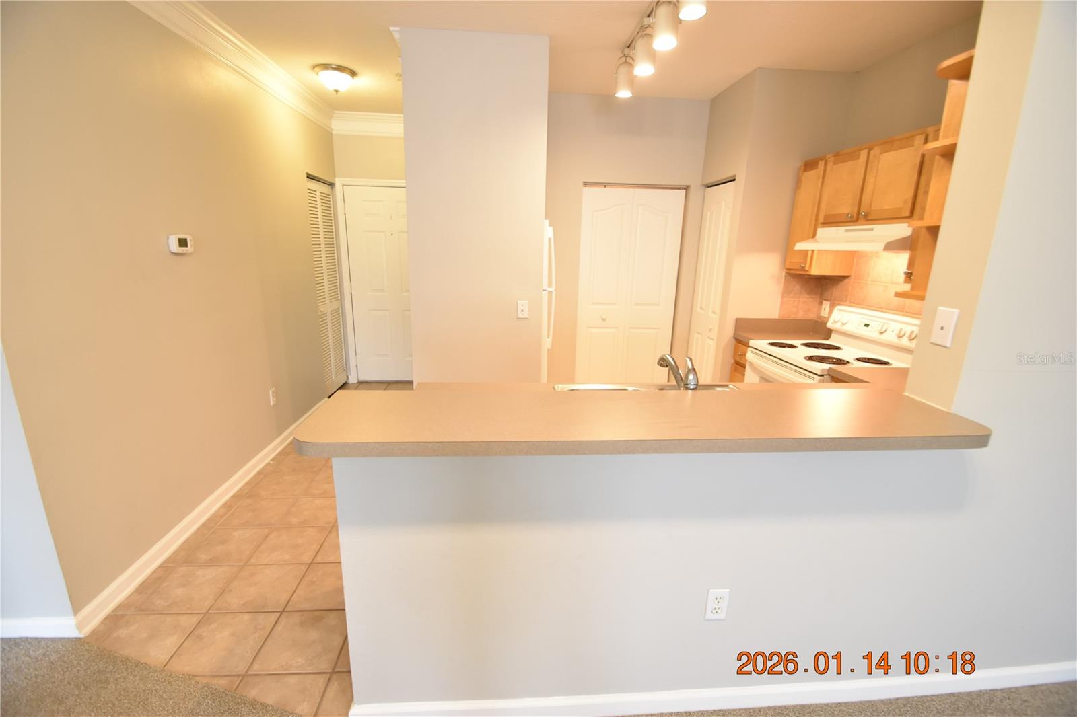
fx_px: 449
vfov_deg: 77.3
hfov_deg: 100.4
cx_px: 538
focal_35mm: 15
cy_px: 358
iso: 800
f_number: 3.5
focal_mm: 10
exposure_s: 1/20
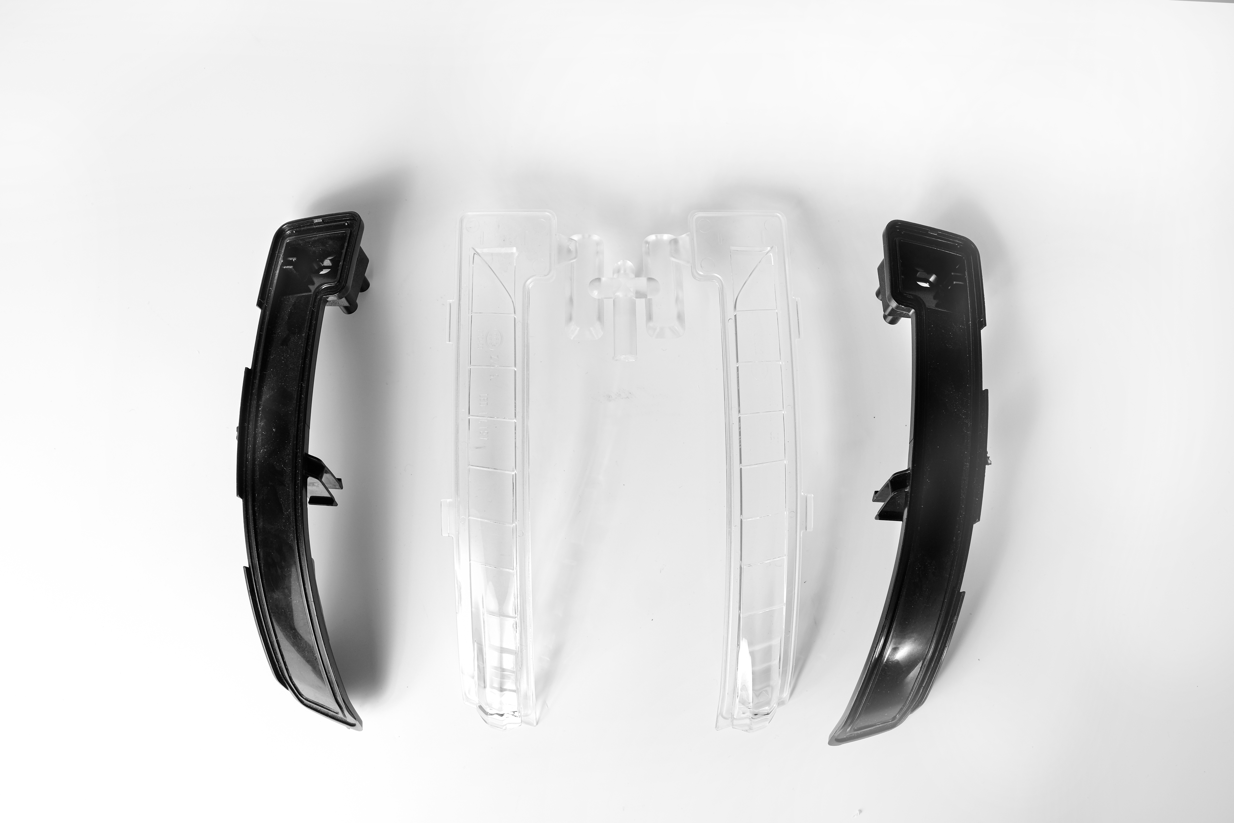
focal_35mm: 32
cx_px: 617
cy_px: 412
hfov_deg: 58.7
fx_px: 1097
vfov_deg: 41.1
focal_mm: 21.3
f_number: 8
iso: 100
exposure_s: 1/125
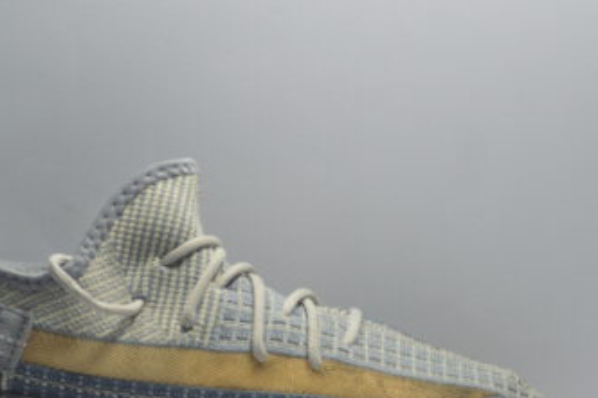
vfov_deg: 3.8
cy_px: 260
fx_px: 6075
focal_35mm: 366
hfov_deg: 5.6
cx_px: 204
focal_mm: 135
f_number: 4.2
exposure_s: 1/160
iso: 400
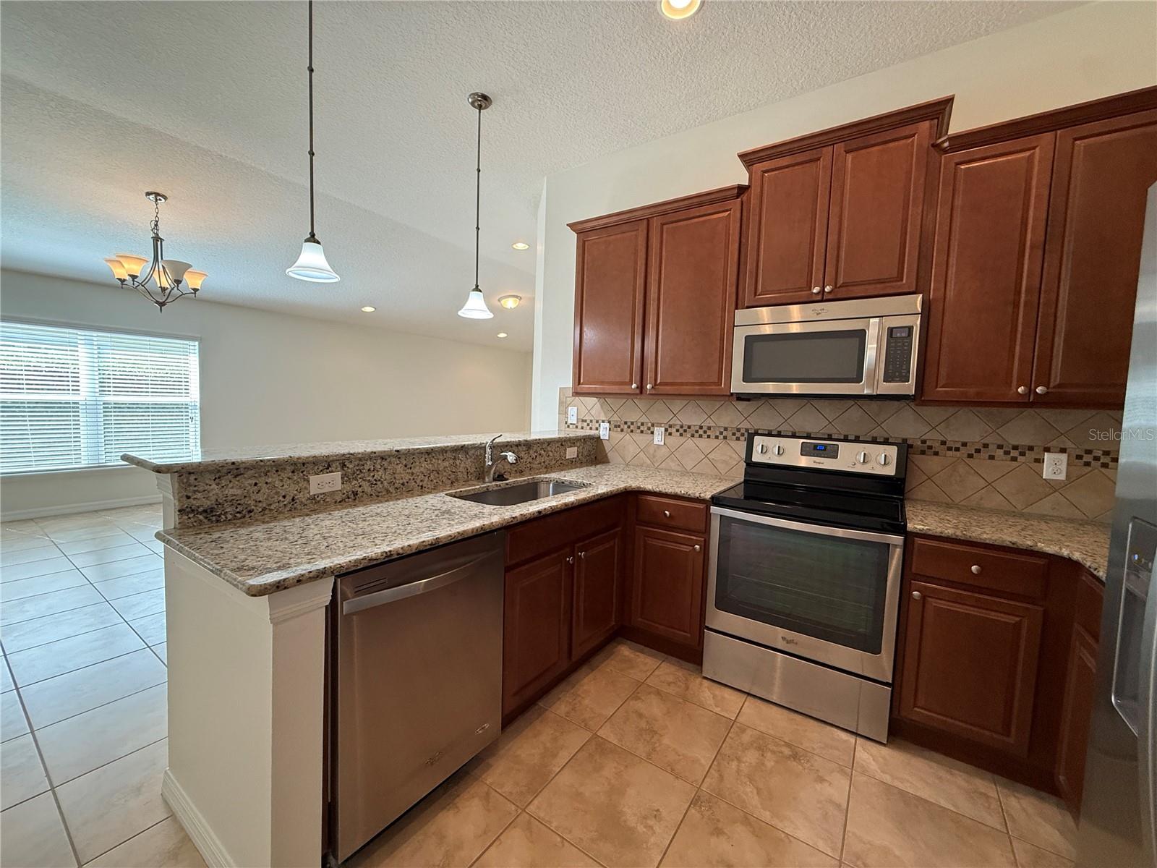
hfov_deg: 102.1
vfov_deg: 85.7
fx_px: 468
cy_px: 434
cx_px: 578
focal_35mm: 14
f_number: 2.2
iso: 250
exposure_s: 1/120
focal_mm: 2.22
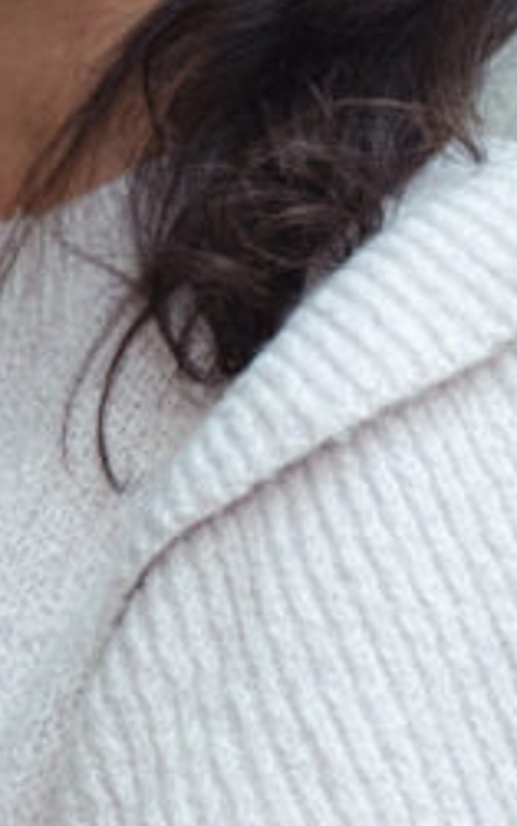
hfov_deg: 6.4
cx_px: 35
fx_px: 4596
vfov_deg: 10.3
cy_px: 405
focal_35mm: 204
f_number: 7.1
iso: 800
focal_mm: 49
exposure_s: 1/160
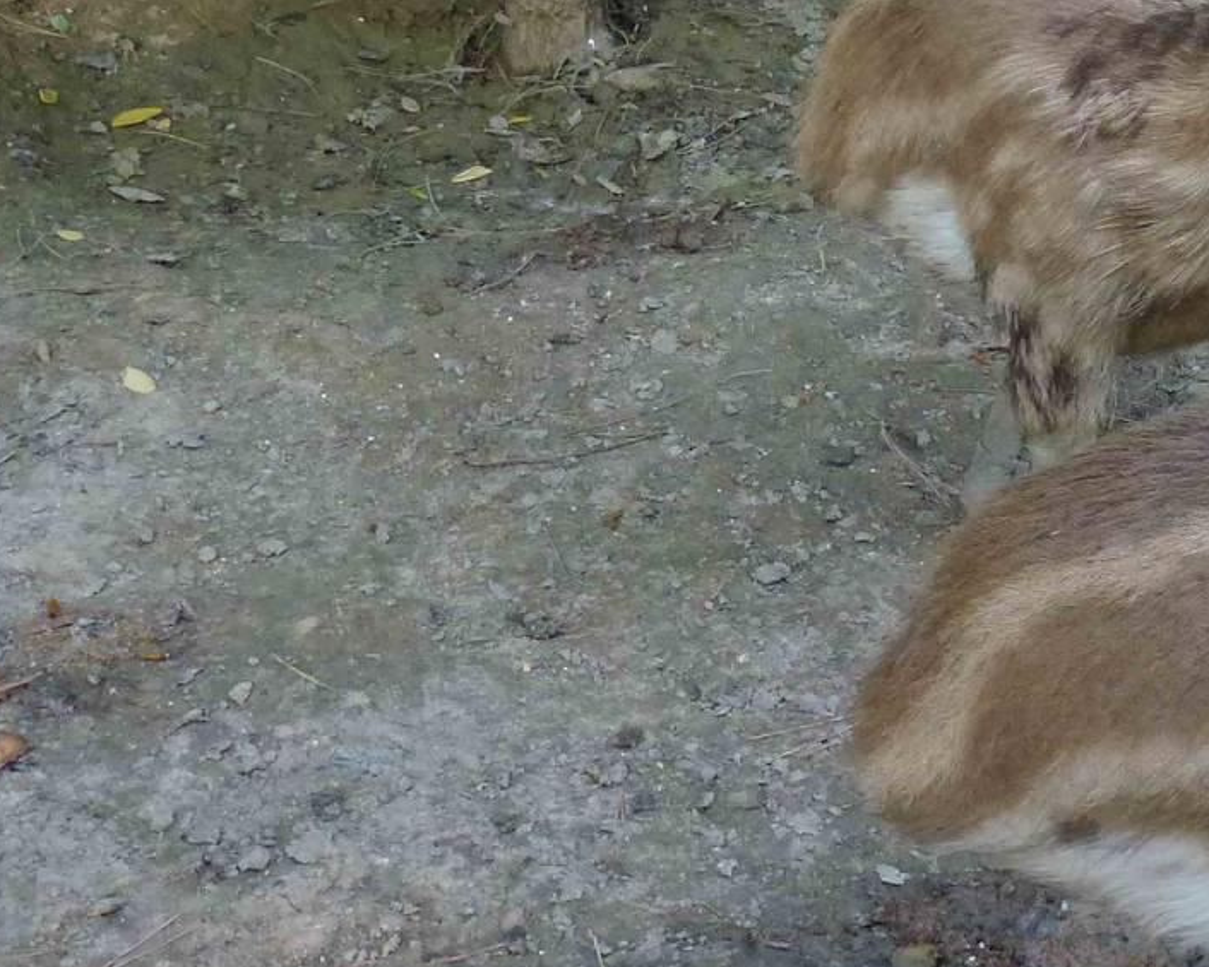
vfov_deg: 20.9
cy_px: 339
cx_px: 1348
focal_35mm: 73
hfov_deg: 24.2
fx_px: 2612
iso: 250
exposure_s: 1/60
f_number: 3.6
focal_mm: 5.9
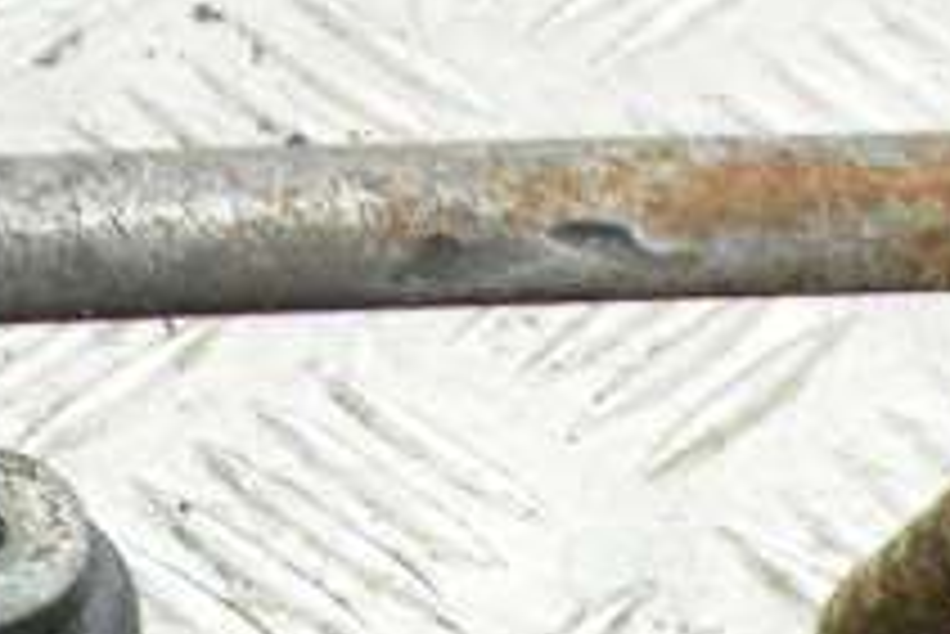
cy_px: 1533
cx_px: -140
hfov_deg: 14.7
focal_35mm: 136
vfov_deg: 9.1
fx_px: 3591
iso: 146
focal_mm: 4.7
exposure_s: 1/65.7
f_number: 2.8
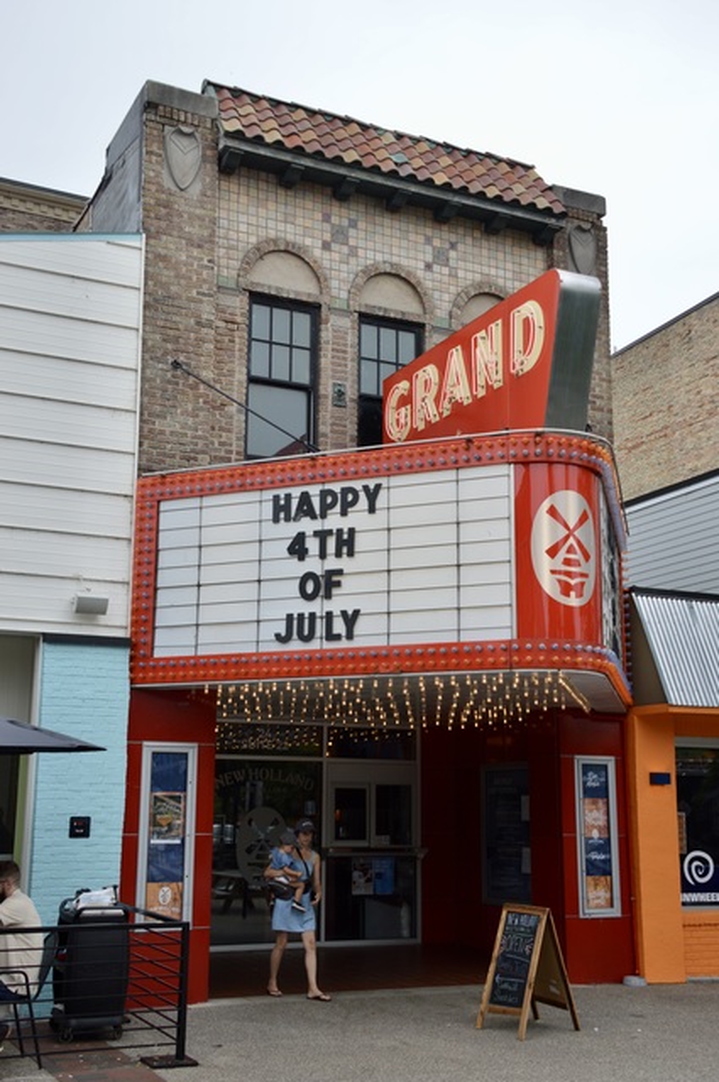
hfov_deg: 31.8
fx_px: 1262
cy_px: 541
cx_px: 360
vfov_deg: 46.5
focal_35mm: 42
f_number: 7.1
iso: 100
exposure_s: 1/200
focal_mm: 28
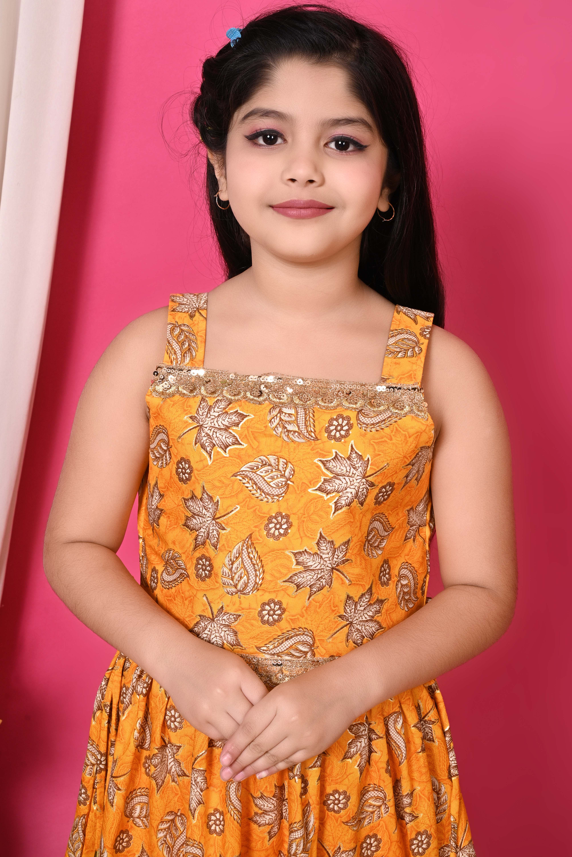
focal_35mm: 52
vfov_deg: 38.2
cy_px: 428
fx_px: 1238
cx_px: 286
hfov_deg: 26.0
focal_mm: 52
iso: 320
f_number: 11
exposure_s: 1/160
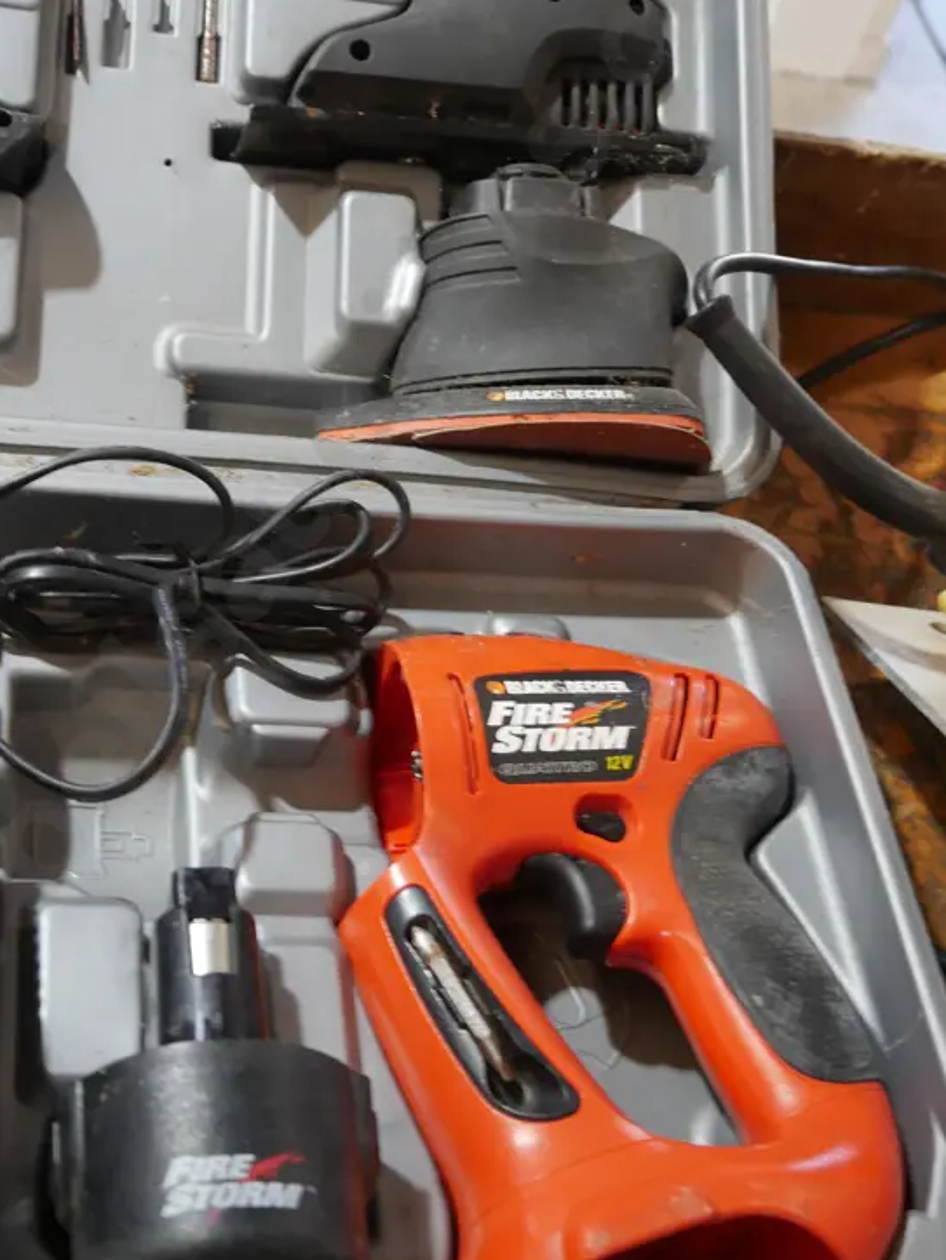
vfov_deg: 37.3
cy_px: 491
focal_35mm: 51
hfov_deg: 28.4
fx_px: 1857
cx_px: 306
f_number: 4
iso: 640
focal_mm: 18
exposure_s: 1/60
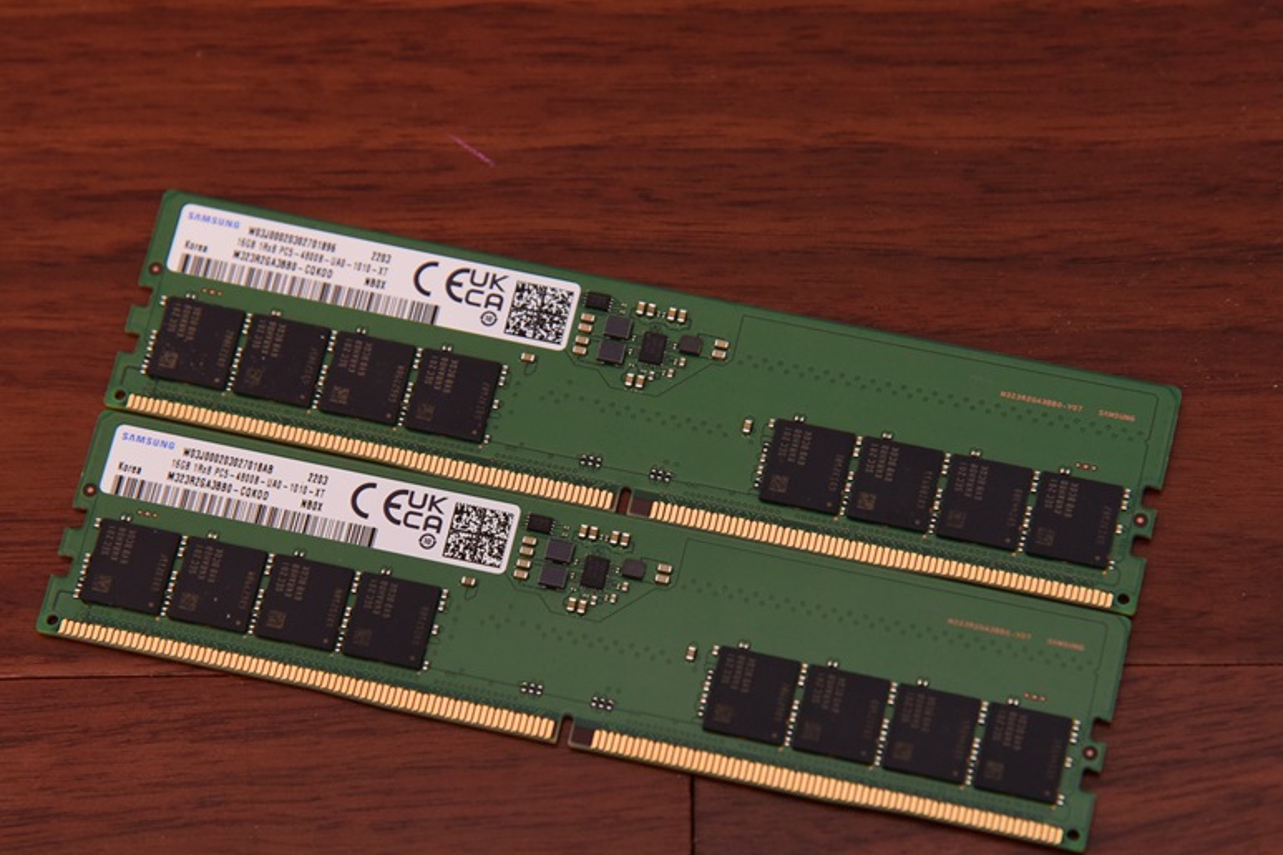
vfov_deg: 8.6
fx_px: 5665
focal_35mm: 159
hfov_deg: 12.9
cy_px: 530
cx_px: 584
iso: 1600
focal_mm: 120
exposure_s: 1/60
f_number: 5.6
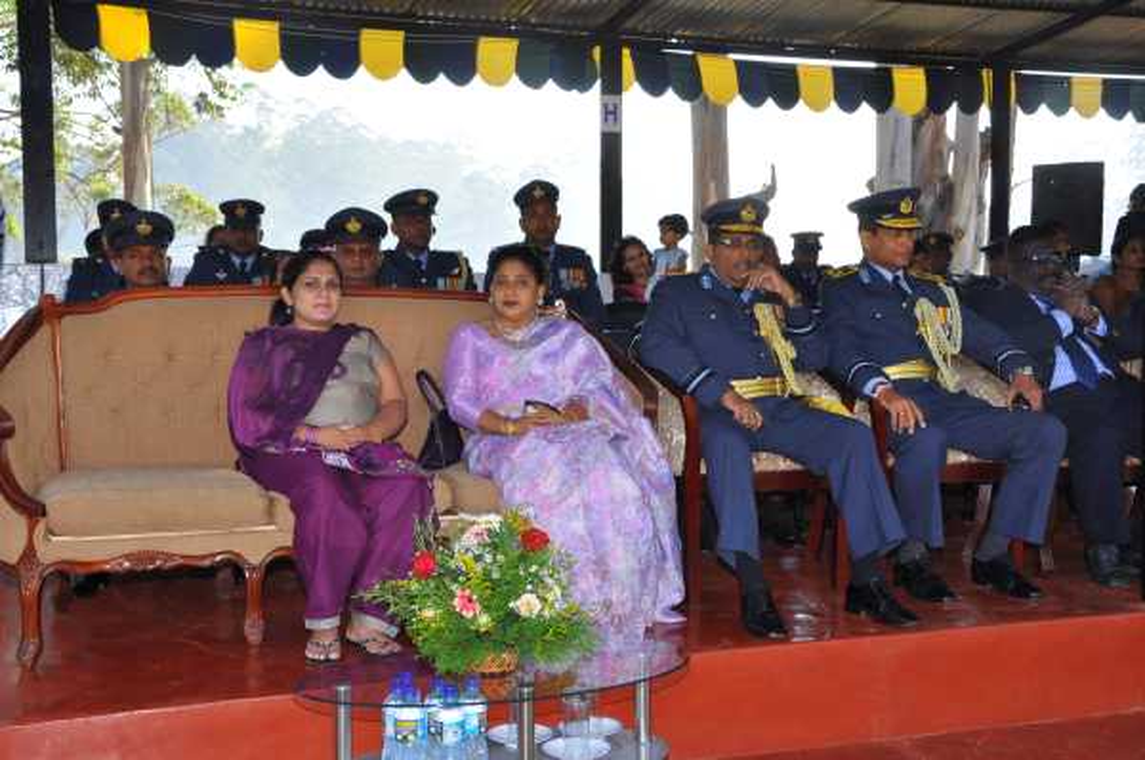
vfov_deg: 29.8
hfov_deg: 43.7
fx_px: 1429
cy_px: 380
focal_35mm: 45
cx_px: 572
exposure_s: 1/125
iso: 200
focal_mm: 30
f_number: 9
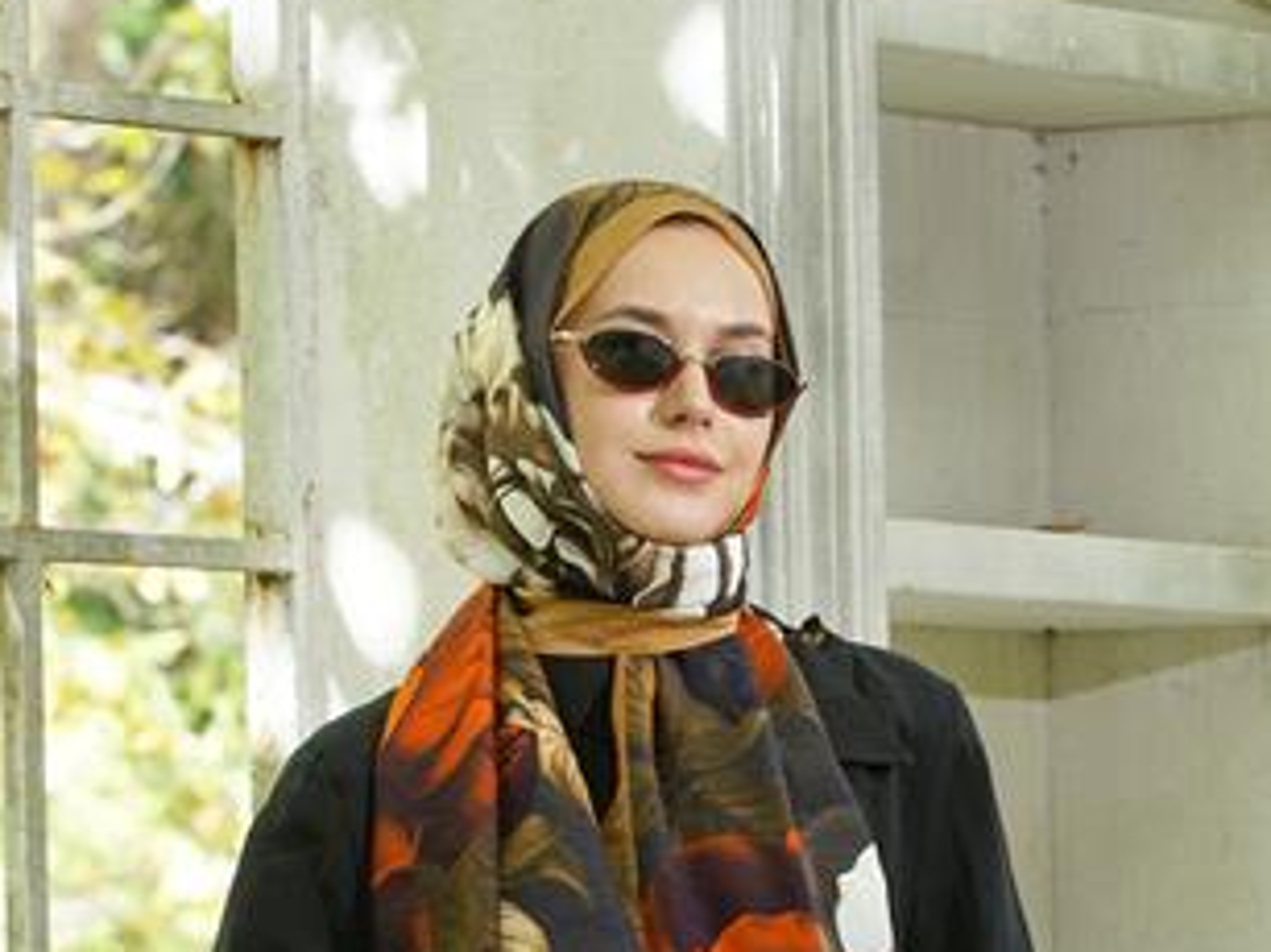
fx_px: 5065
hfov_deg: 14.3
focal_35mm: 138
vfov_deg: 10.7
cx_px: 633
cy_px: 898
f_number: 6.3
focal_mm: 95
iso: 640
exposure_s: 1/100
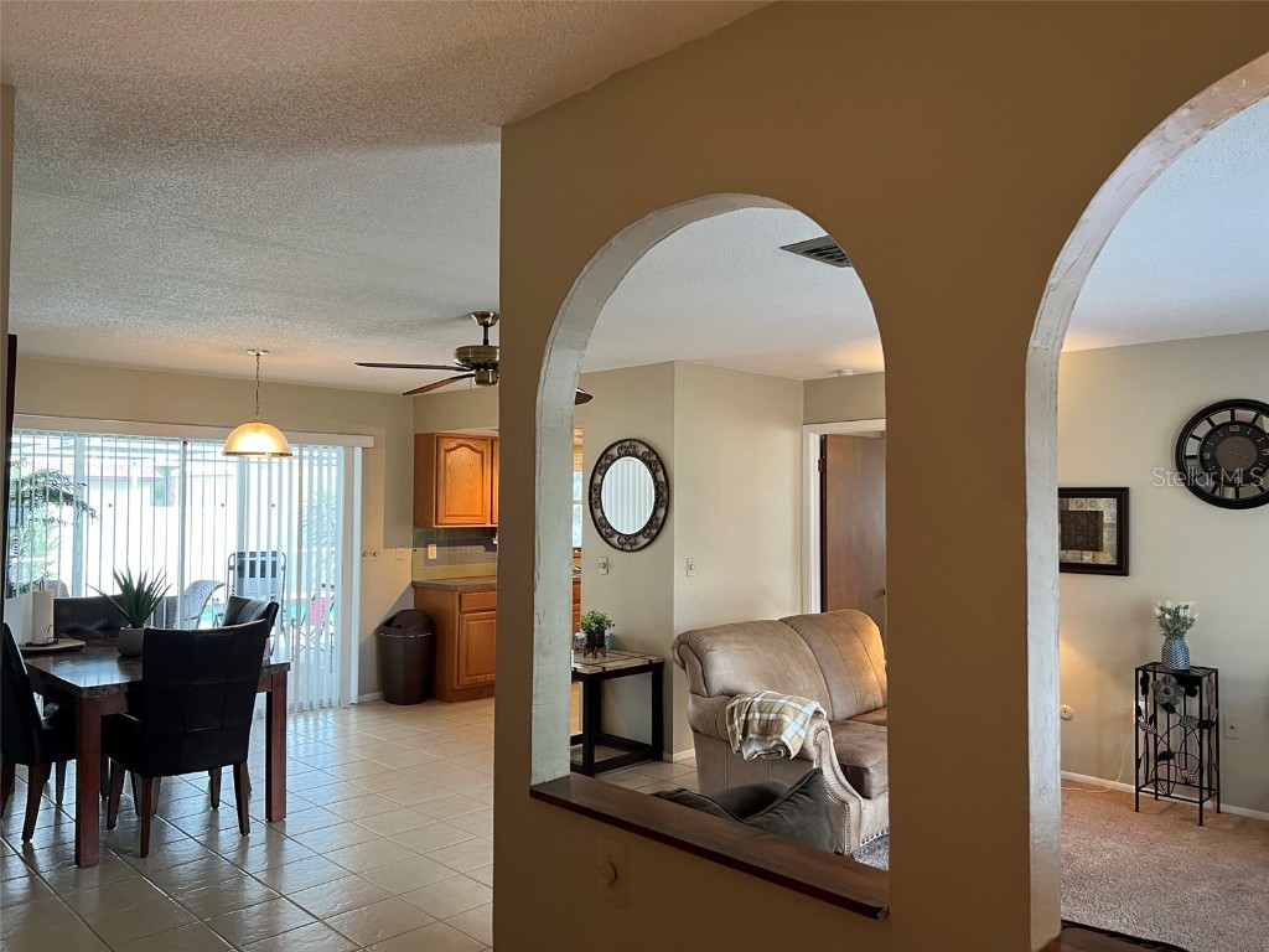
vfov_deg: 53.1
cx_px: 634
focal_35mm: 26
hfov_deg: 67.3
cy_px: 476
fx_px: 953
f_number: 1.5
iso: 100
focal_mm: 5.7
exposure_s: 1/60
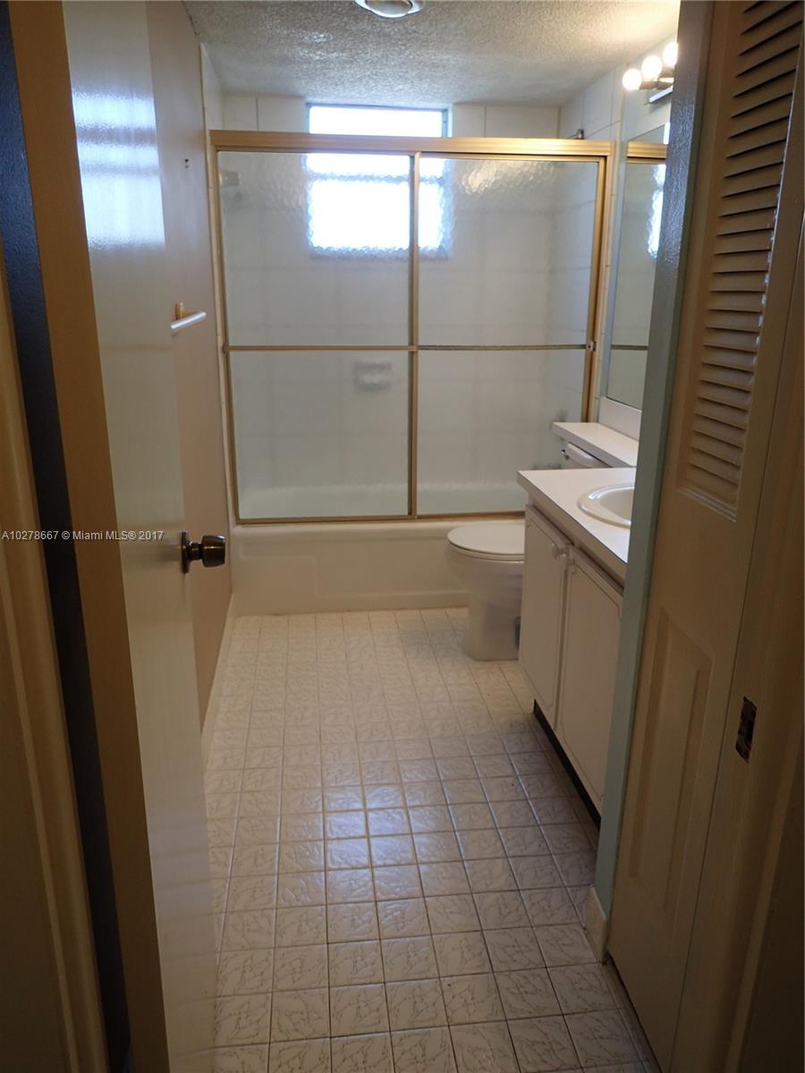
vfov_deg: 69.4
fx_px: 775
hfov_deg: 54.9
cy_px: 536
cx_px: 402
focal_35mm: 25
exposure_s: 1/100
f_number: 2
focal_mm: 4.5
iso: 100
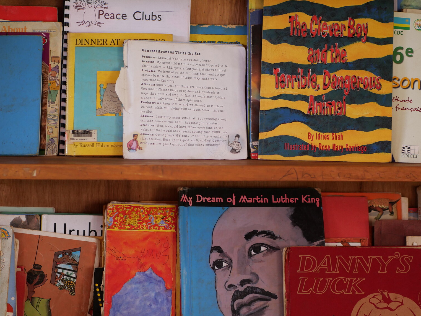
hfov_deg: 17.4
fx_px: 1375
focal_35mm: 113
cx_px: 198
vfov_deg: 13.1
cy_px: 160
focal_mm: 43
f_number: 1.2
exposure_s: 1/100
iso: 320
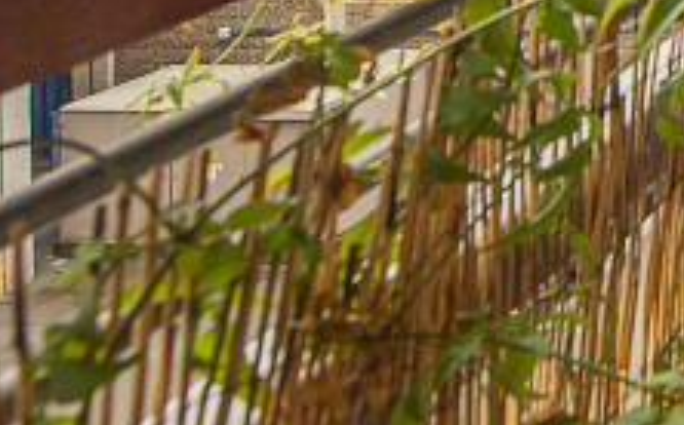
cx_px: 1229
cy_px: -339
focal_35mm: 66
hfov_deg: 21.1
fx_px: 1228
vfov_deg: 16.5
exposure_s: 1/320
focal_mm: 14
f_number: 6.3
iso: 500
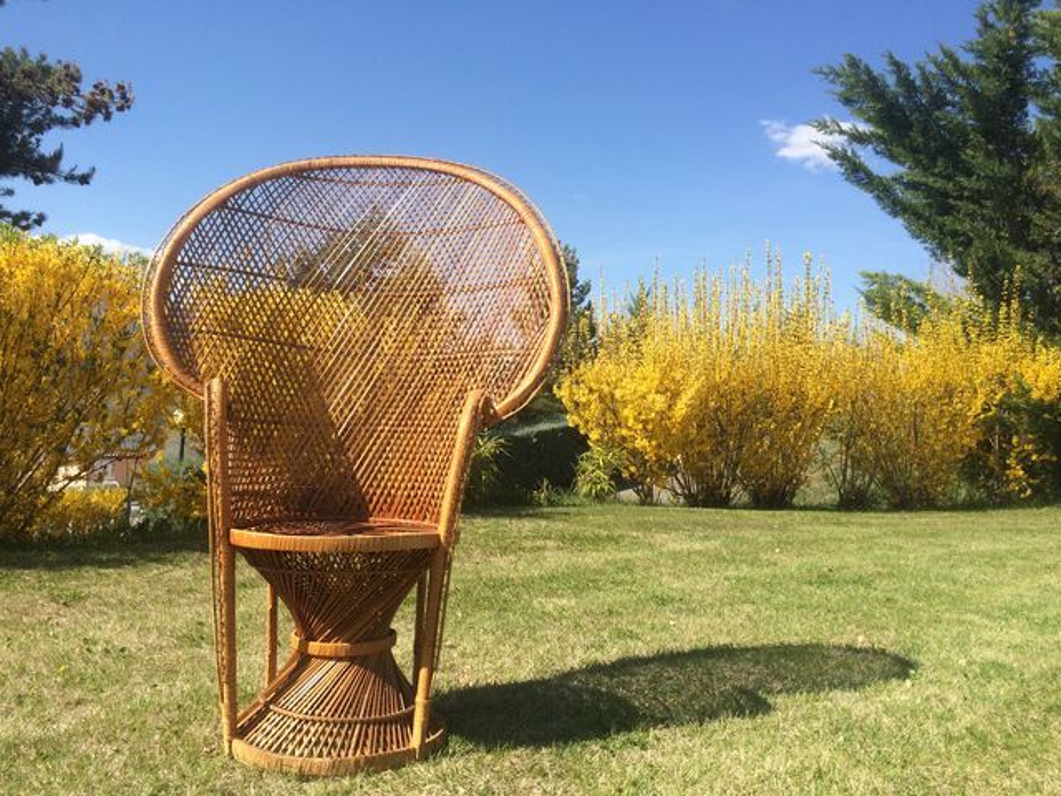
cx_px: 530
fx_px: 889
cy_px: 398
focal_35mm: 29
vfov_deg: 48.2
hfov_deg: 61.7
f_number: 2.2
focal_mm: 4.15
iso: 32
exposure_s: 1/1642
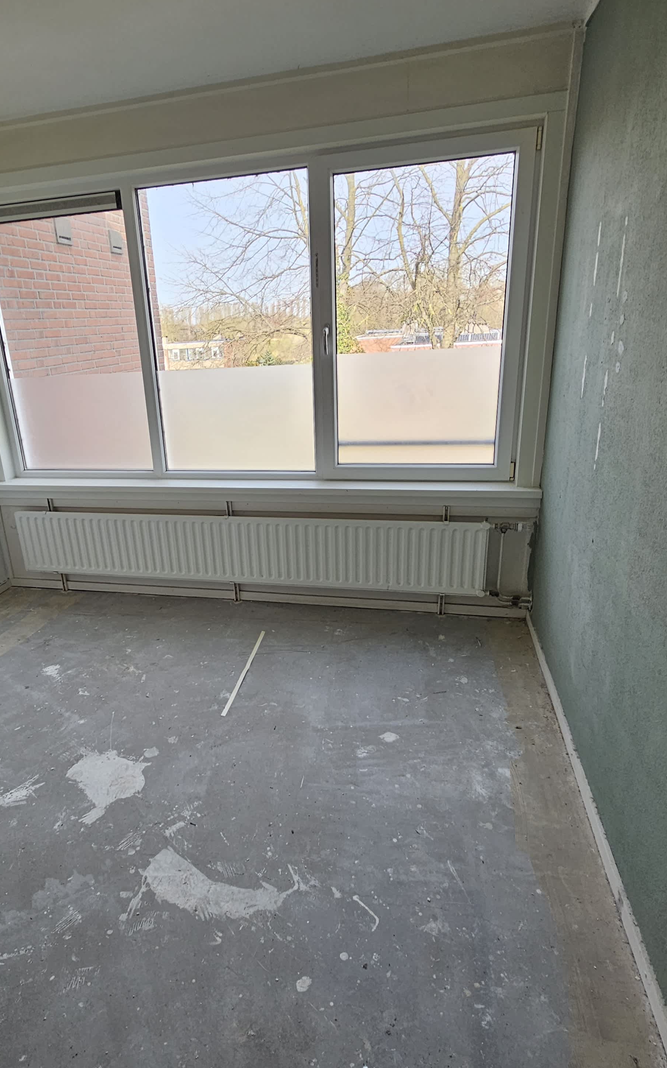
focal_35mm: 19
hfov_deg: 61.3
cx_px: 245
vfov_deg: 88.0
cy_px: 531
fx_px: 553
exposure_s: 1/141
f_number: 2.2
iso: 50
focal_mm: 2.2
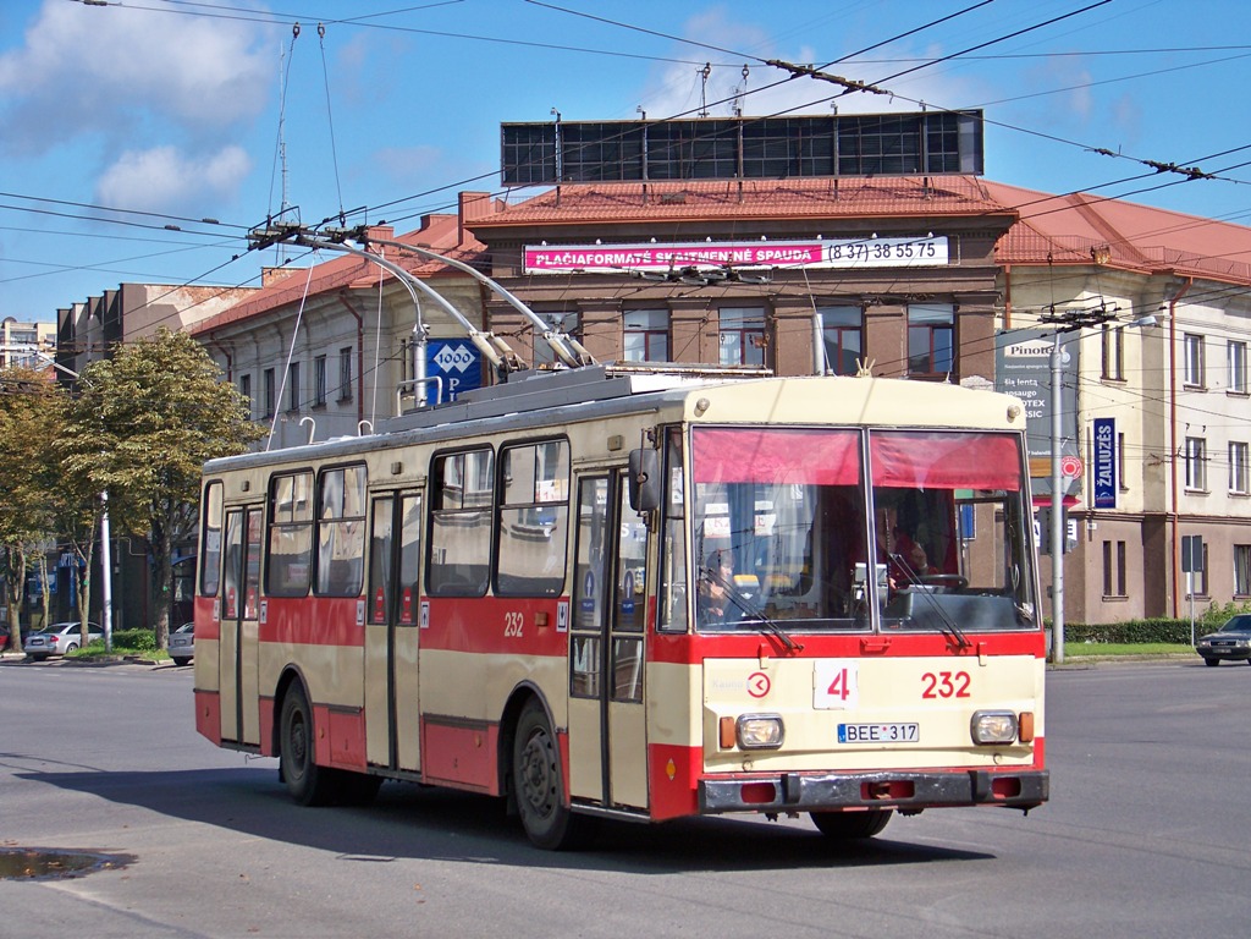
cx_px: 626
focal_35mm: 84
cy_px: 470
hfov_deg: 23.3
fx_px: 3036
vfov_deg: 17.6
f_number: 3.2
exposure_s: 1/1000
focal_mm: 16.2
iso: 80
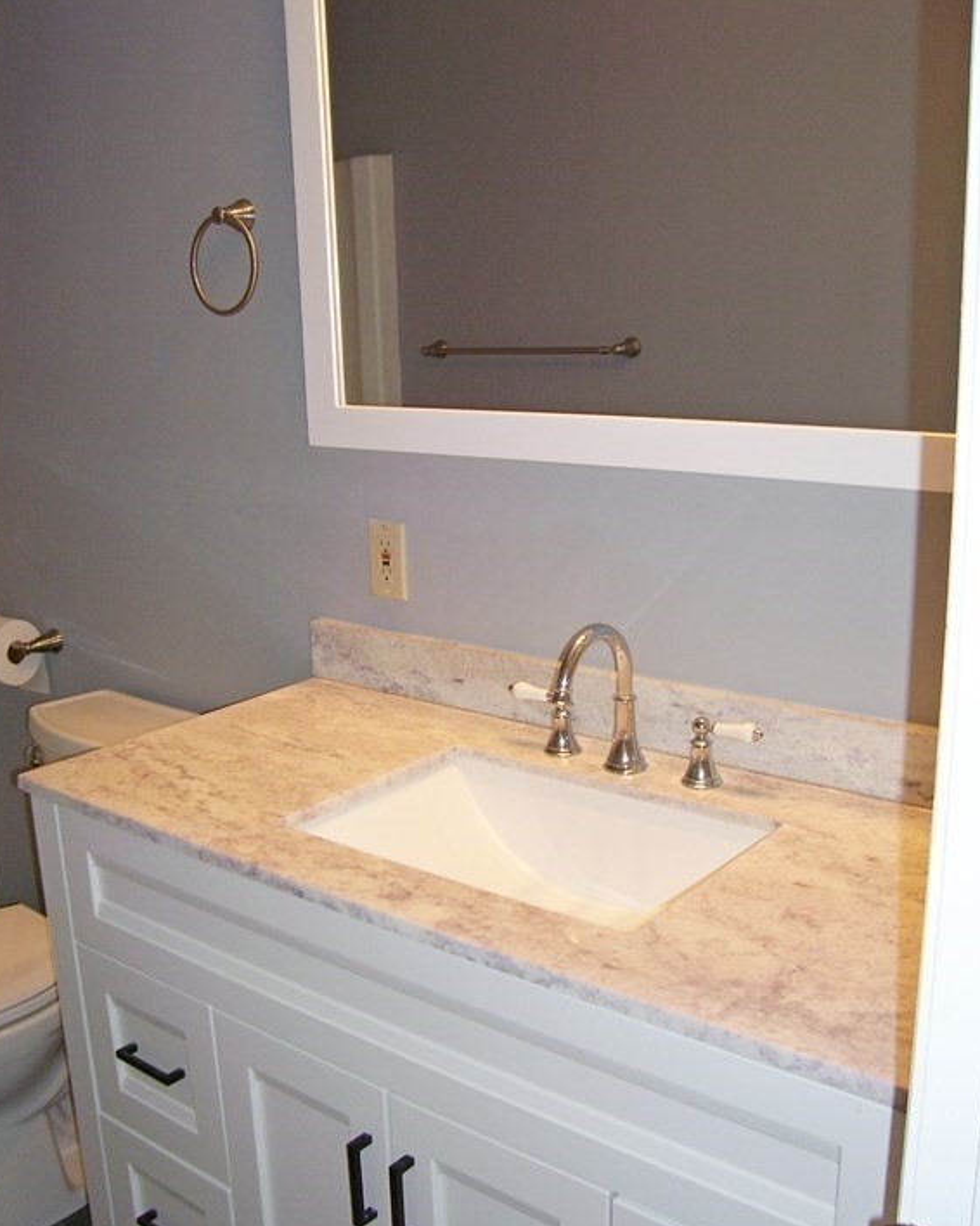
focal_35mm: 36
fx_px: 1306
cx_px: 488
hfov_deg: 41.1
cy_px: 622
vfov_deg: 50.3
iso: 80
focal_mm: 5.6
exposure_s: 1/60
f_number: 2.7
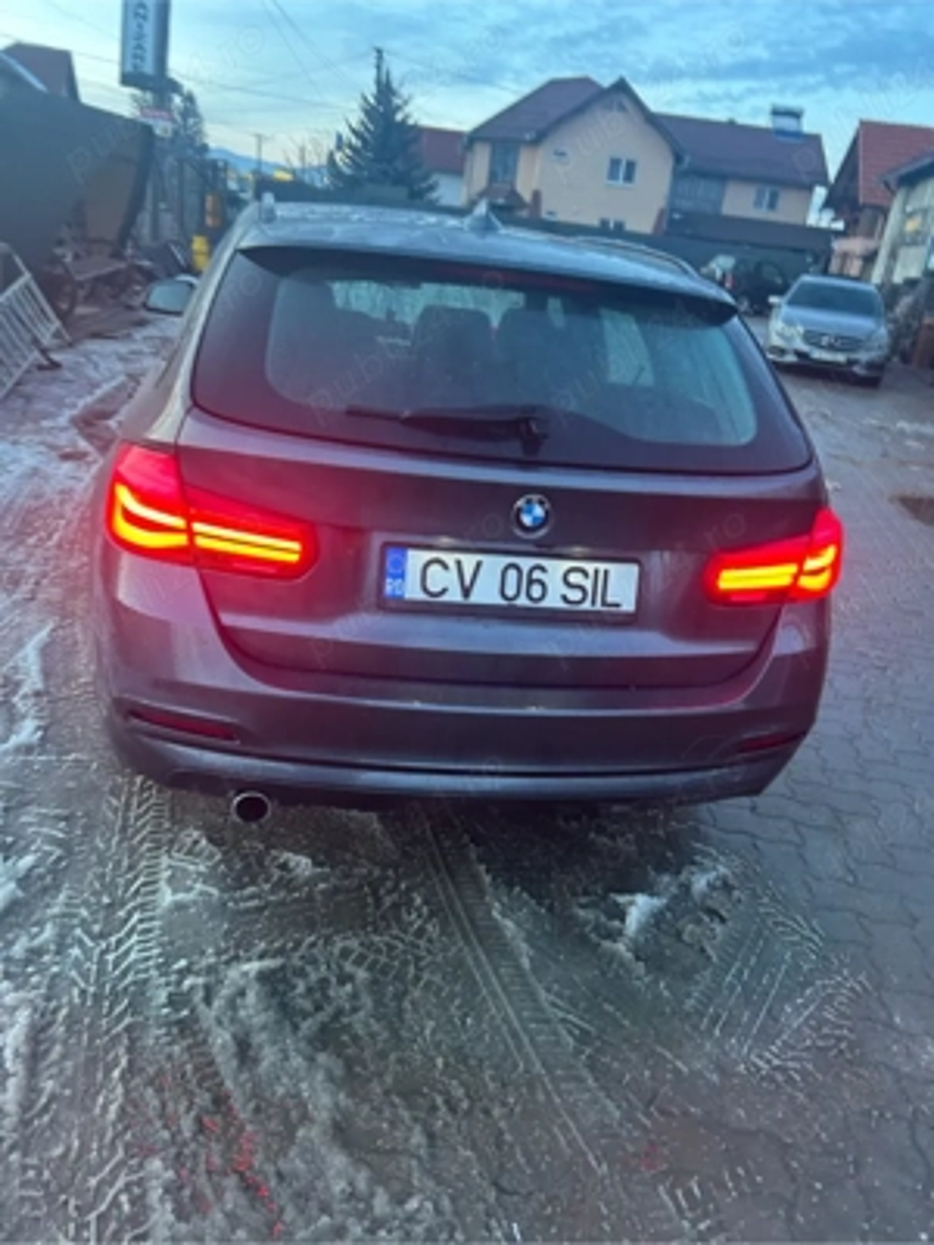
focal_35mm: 26
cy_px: 622
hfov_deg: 53.1
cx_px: 467
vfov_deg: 67.3
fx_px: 935
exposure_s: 1/53
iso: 160
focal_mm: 5.7
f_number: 1.5
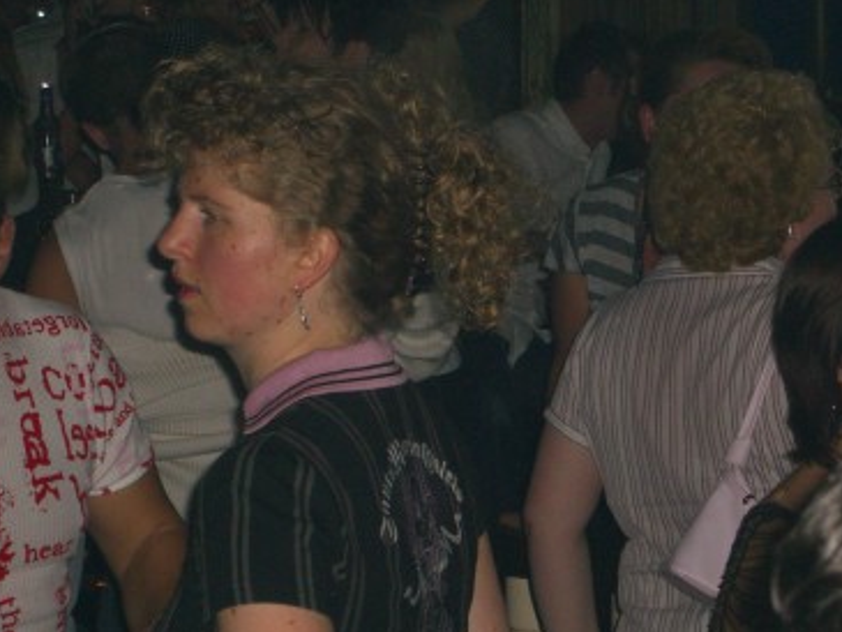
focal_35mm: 156
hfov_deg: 12.7
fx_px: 3796
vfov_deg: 9.5
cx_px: 450
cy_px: 316
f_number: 4.8
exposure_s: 1/60
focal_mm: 19.7
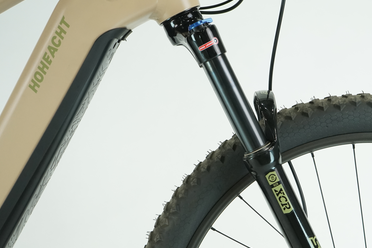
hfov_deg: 30.8
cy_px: 187
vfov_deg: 21.1
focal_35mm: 64
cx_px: 282
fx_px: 661
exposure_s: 1/200
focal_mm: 41
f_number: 5.6
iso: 1600
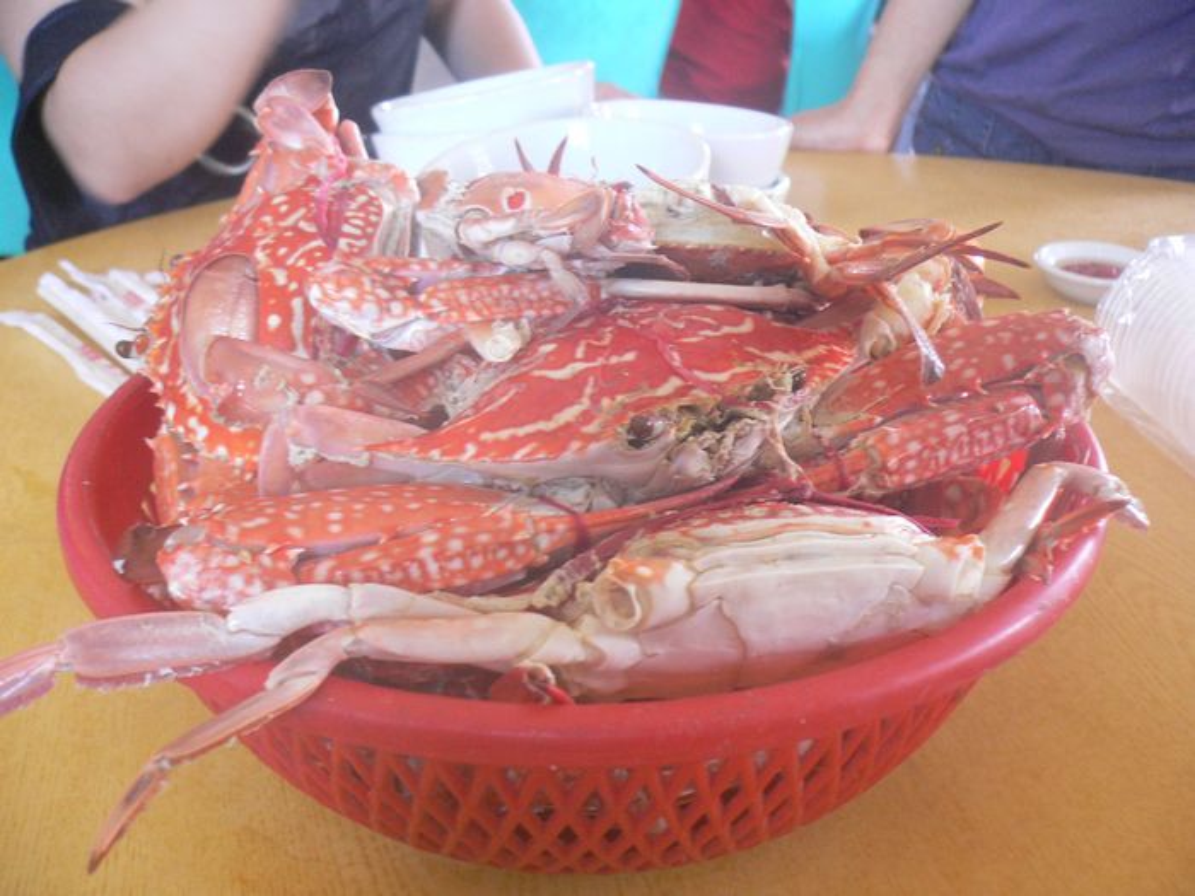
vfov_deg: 40.7
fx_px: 1208
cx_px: 598
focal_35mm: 35
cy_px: 448
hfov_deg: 52.6
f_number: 2.8
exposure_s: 1/10
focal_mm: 5.8
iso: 200
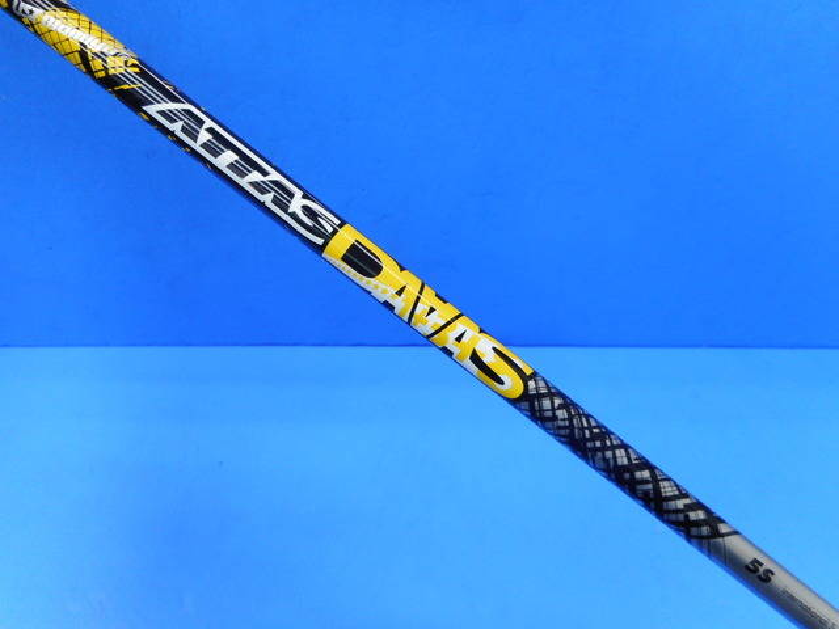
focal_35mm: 25
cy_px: 314
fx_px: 606
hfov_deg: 69.4
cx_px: 420
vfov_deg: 54.9
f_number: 3.7
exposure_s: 1/30
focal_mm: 4.5
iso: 125
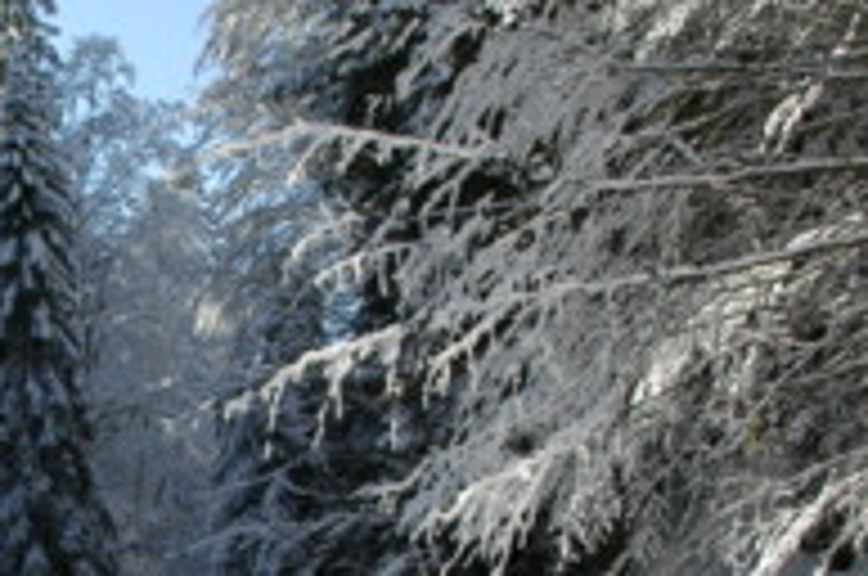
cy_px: 580
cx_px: -18
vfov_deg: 15.4
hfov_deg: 22.4
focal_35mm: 87
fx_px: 2094
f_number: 13
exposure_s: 1/125
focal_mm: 28
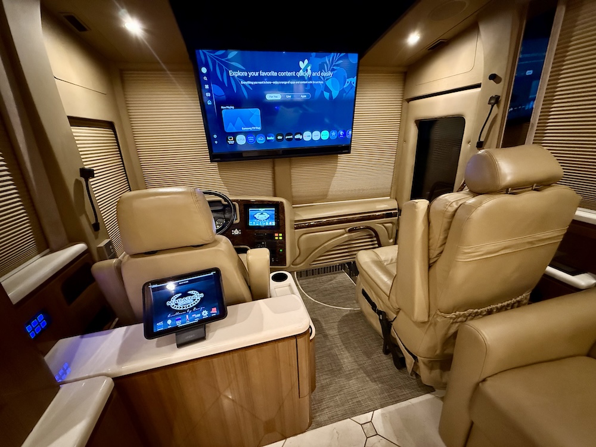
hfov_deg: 102.1
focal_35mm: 14
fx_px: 241
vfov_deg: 85.7
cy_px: 224
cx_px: 298
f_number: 2.2
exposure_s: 1/40
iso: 1250
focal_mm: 2.22
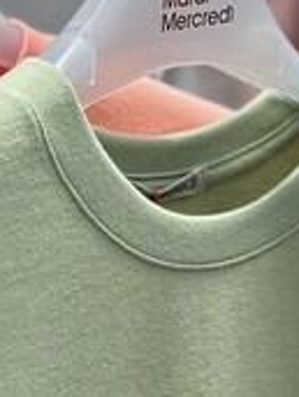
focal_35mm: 224
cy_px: 476
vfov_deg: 8.7
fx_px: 2570
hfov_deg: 6.5
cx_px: -308
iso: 80
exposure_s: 1/247
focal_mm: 6.86
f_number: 1.78
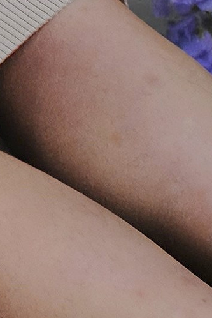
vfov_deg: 5.8
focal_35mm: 346
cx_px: -593
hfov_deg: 3.8
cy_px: -265
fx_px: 3050
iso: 560
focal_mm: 30
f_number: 4.5
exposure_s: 1/60
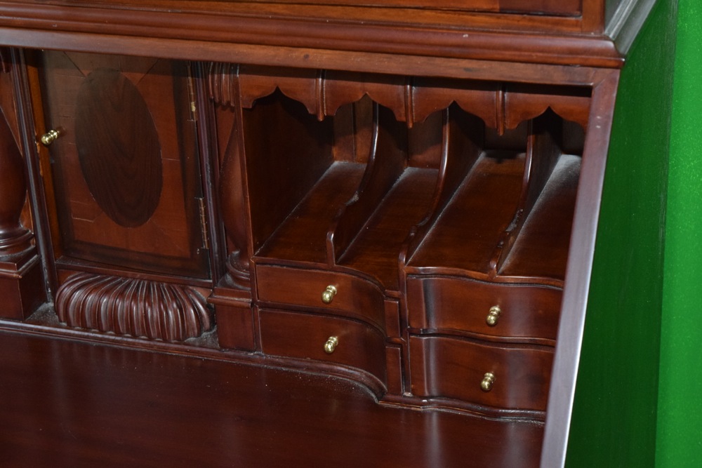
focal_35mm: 82
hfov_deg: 24.6
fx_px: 1609
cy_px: 234
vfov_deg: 16.6
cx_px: 351
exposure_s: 1/60
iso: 3200
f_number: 5.6
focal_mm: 55
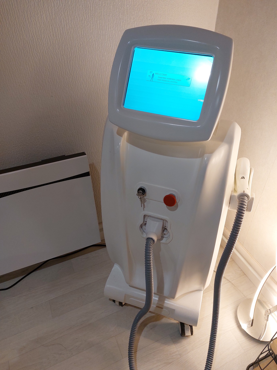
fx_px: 256
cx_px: 138
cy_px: 185
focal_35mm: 24
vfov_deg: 71.6
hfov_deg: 56.8
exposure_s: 1/100
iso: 160
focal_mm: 5.23
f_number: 1.8
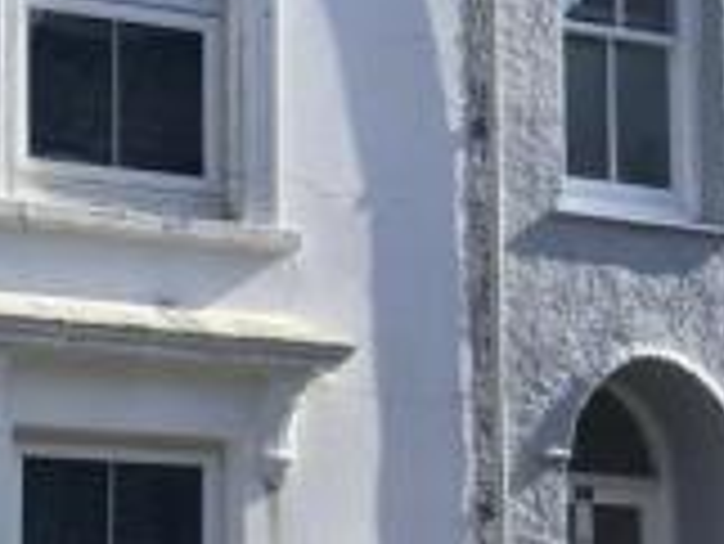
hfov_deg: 16.8
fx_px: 2344
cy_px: 281
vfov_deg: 13.2
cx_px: -146
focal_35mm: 112
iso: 25
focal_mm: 3.3
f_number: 2.4
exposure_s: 1/1116
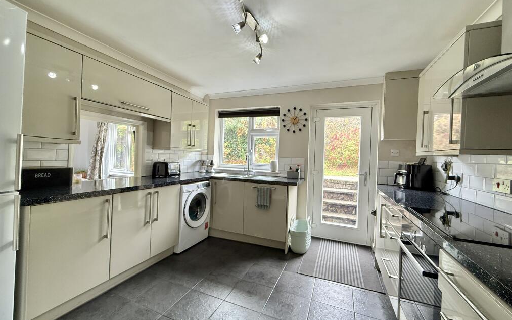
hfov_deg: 101.5
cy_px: 157
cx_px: 255
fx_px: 209
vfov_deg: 74.8
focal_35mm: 15
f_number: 2.2
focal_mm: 2.22
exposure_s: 1/100
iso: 320
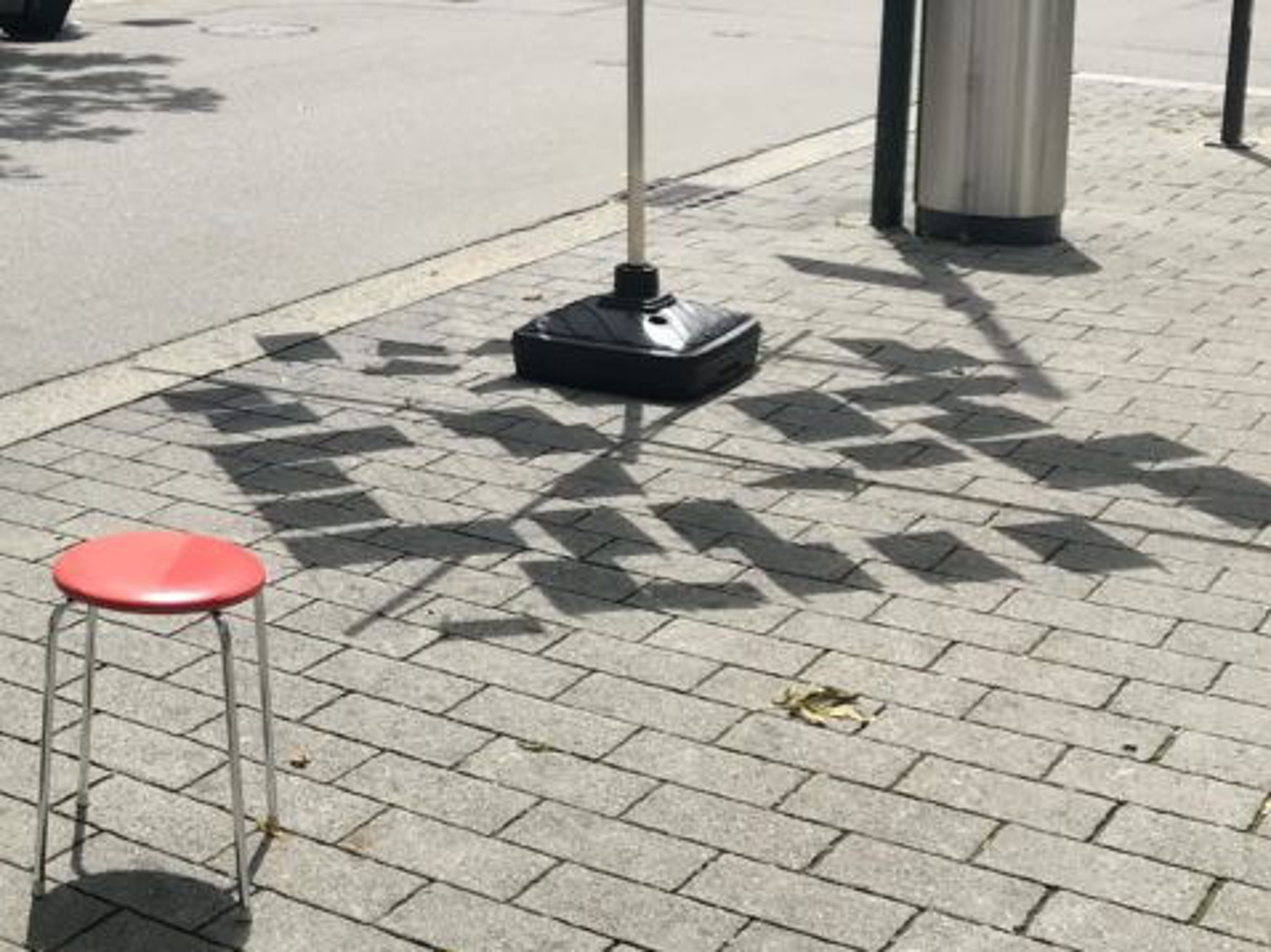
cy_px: 170
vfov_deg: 24.0
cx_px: 43
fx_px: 2202
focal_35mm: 60
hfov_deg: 30.3
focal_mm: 3.99
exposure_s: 1/1742
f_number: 1.8
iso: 20
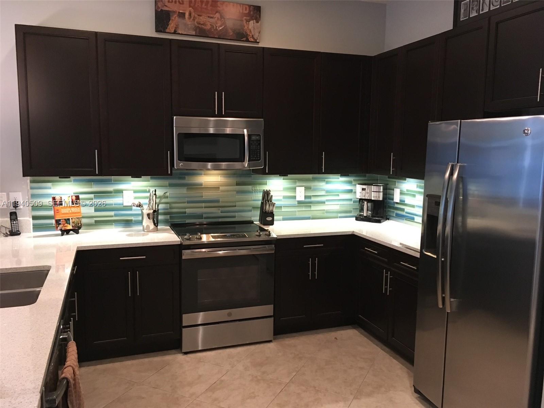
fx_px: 456
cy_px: 204
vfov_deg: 48.2
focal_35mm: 29
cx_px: 272
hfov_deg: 61.7
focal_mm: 4.15
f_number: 2.2
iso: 200
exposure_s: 1/30
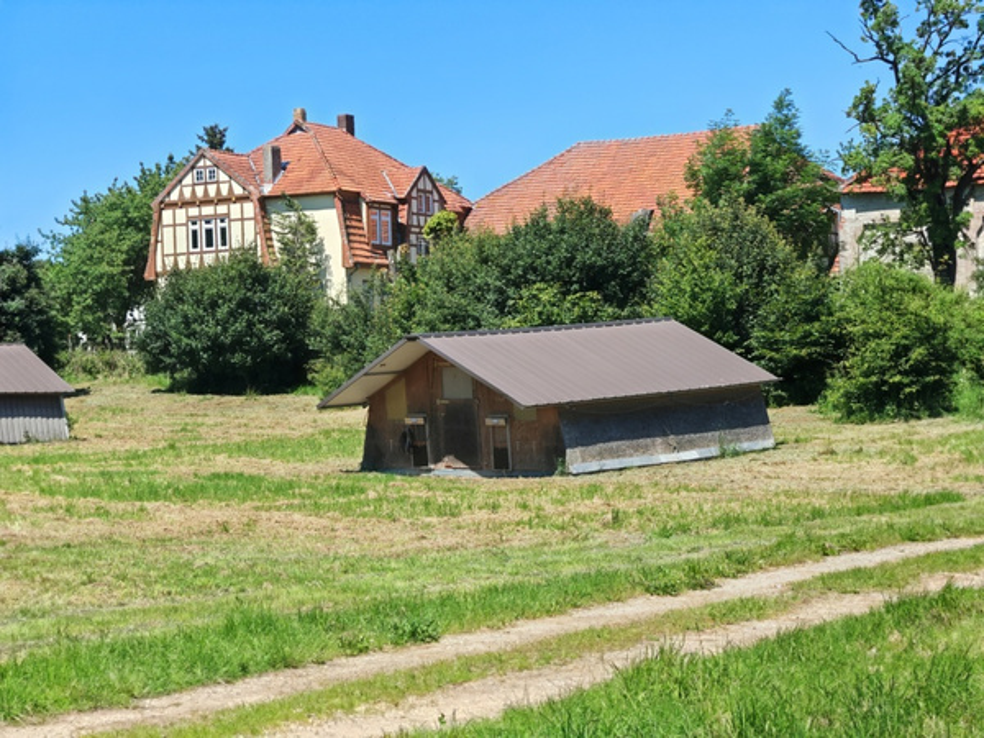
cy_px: 369
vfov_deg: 17.0
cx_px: 492
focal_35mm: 87
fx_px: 2473
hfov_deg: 22.5
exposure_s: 1/1900
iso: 50
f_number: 1.6
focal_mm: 7.62
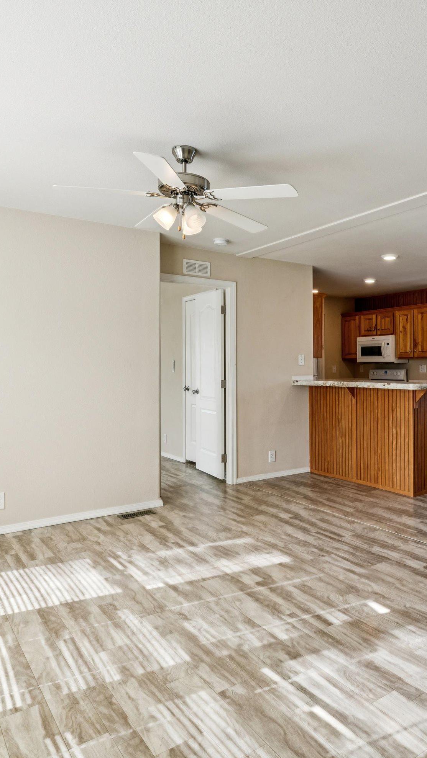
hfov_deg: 43.3
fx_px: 523
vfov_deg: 71.9
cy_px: 367
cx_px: 310
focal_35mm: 26
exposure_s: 1/40
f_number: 13
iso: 400
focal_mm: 16
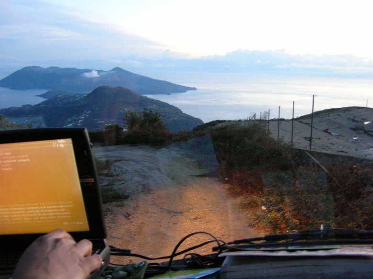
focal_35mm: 37
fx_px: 399
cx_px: 184
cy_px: 138
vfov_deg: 38.6
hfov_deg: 50.2
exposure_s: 1/3.7
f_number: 2.7
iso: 181
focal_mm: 6
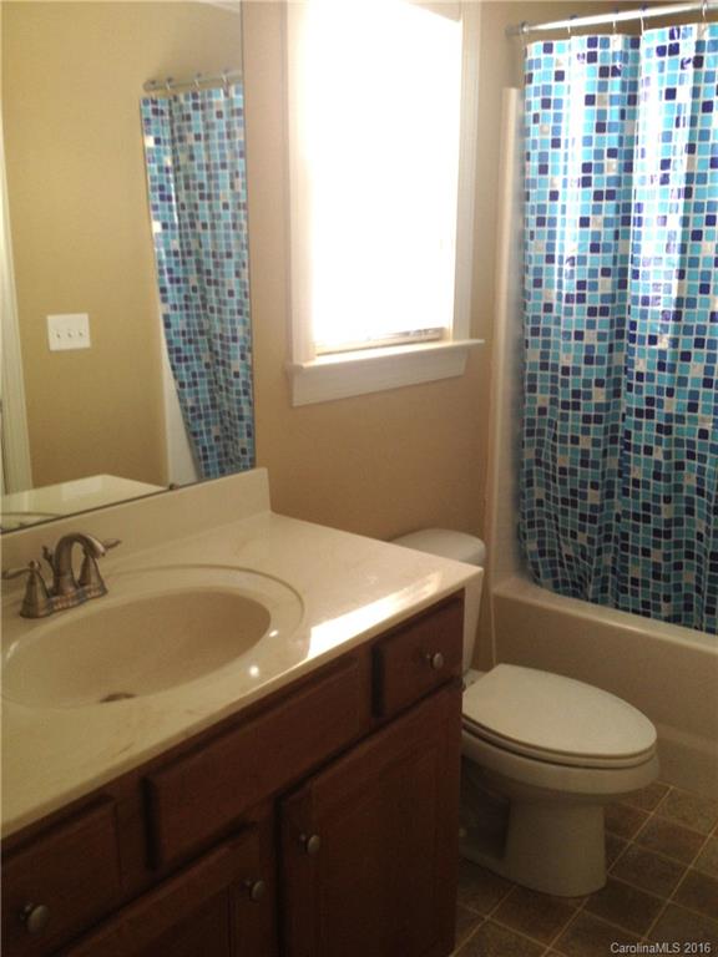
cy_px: 478
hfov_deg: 40.7
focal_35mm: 35
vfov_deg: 52.6
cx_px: 359
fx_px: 968
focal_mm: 4.28
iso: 50
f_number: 2.4
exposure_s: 1/20
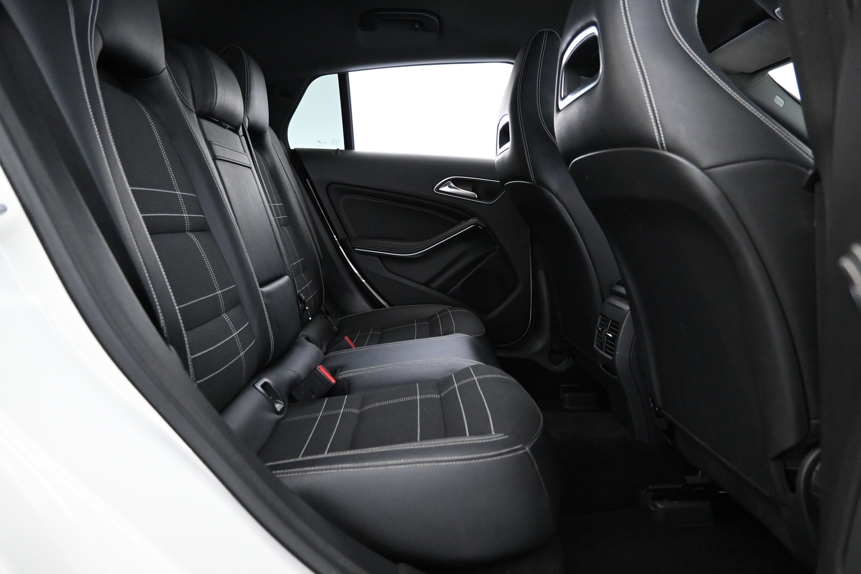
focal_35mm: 24
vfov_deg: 53.1
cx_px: 430
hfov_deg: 73.7
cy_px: 287
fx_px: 574
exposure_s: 1/25
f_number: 3.5
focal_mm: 16
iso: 4500
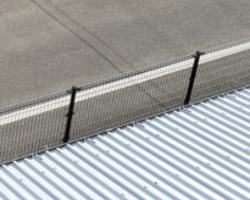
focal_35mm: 95
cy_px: -148
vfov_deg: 14.5
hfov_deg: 16.8
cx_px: -198
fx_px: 703
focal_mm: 4.25
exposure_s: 1/1447
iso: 32
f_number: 1.8
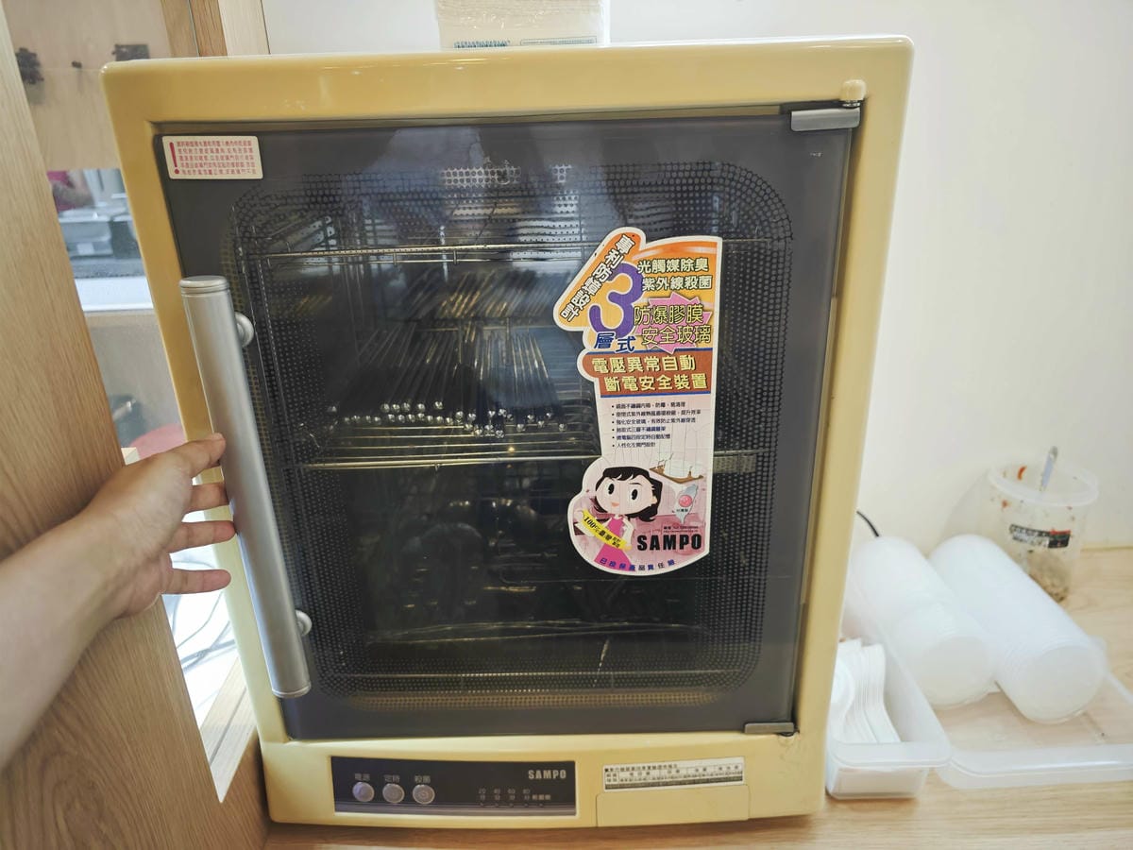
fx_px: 753
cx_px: 566
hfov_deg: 73.9
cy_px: 425
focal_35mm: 23
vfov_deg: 58.9
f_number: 2
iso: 1600
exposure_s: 1/360
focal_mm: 8.72
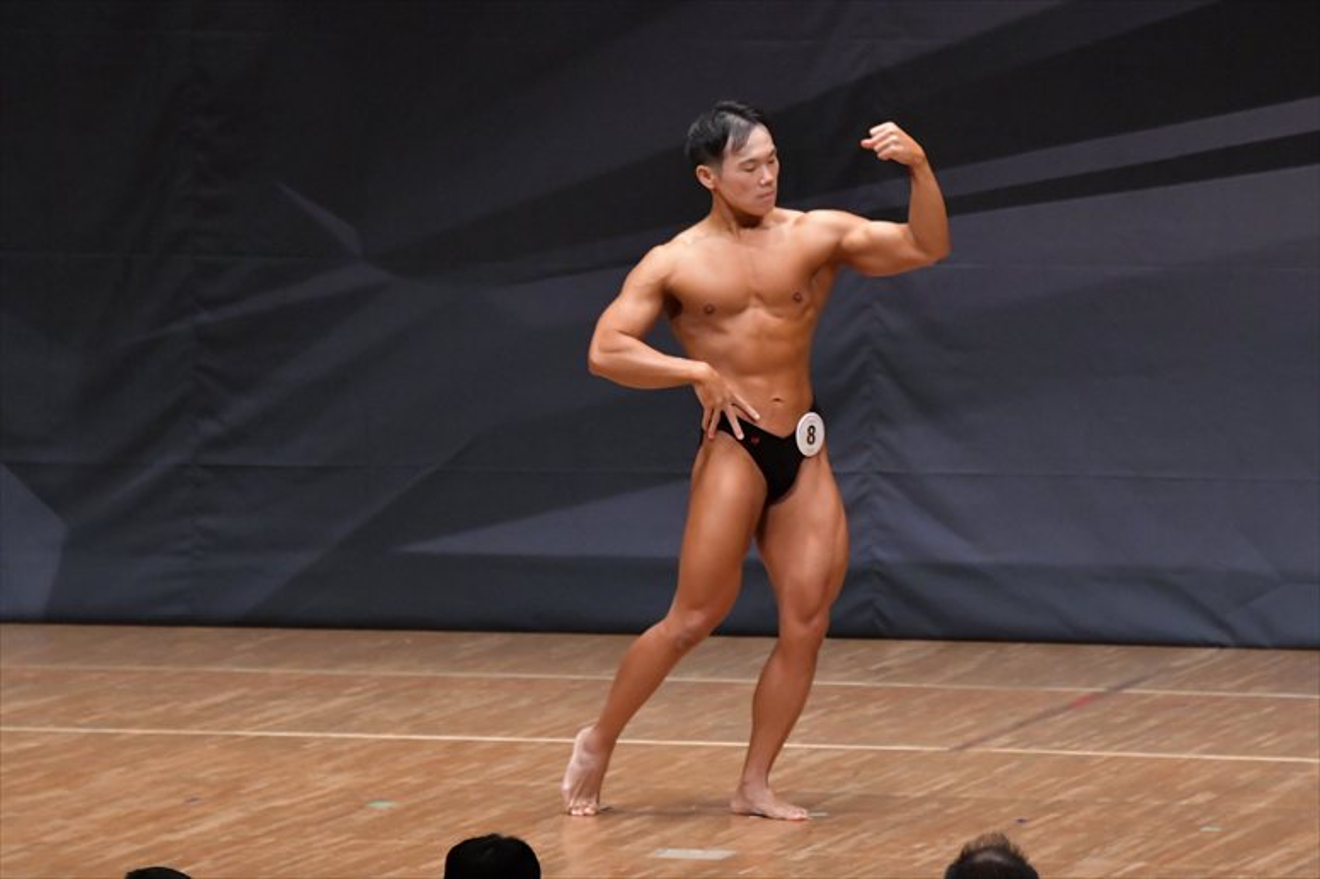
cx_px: 660
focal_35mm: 285
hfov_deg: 7.2
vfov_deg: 4.8
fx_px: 10445
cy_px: 440
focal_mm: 190
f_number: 5.6
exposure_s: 1/400
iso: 6400
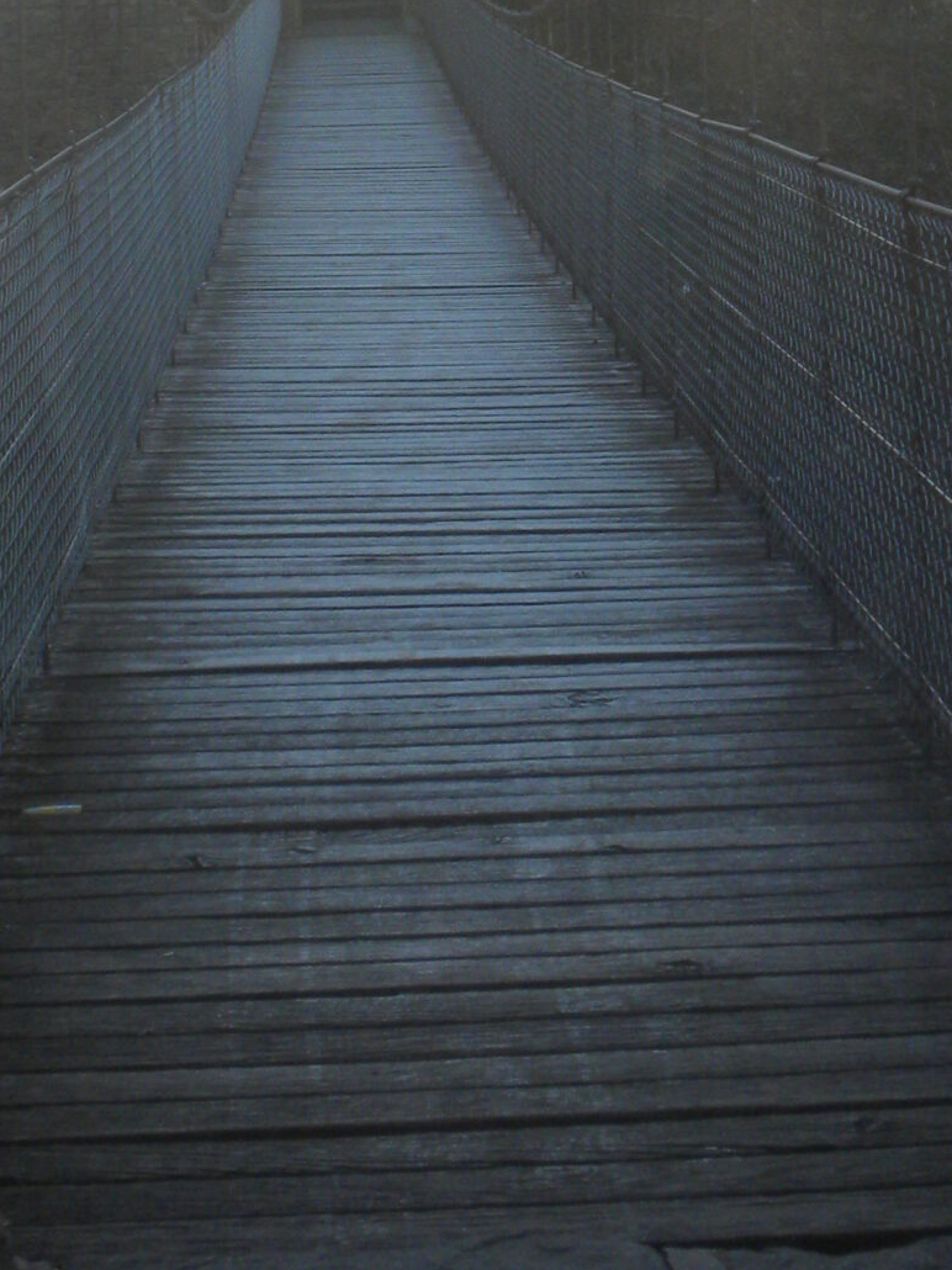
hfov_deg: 16.1
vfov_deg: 20.4
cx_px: 461
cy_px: -84
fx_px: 3375
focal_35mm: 92
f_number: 3.5
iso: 123
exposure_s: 1/498
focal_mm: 6.6
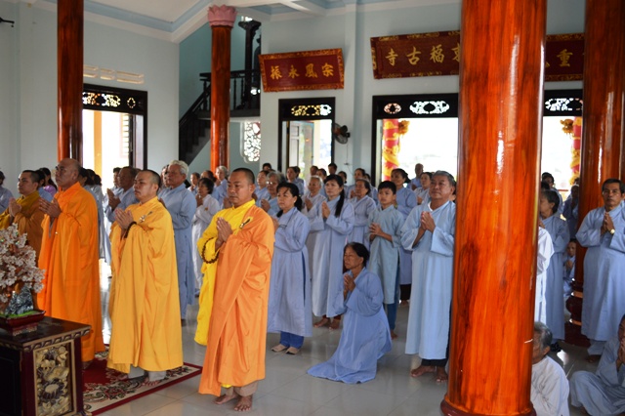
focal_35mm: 36
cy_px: 208
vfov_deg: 36.8
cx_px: 312
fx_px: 625
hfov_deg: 53.2
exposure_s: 1/125
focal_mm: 24
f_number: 4
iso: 180
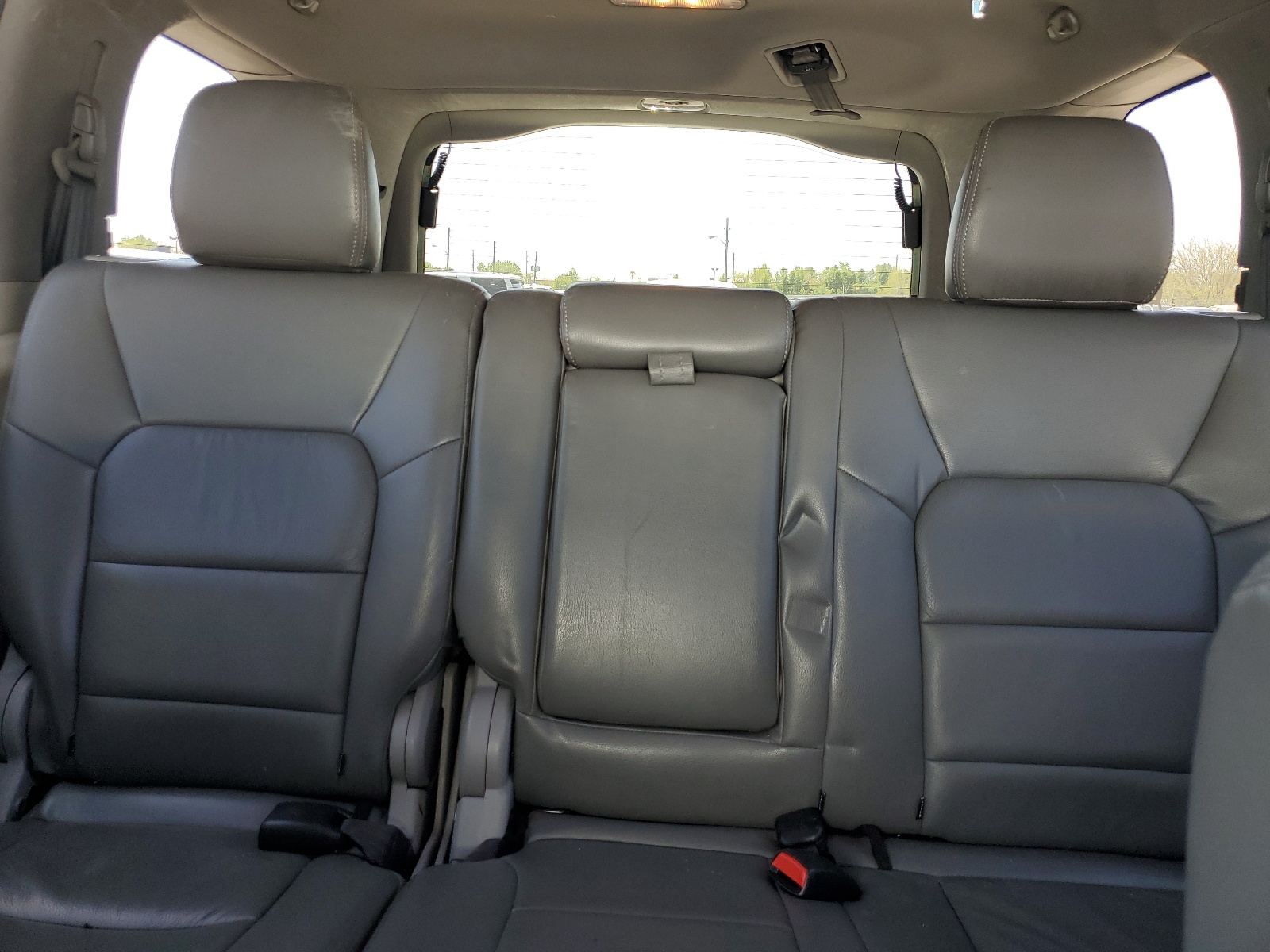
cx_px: 635
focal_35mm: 26
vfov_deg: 53.1
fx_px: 954
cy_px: 476
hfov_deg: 67.3
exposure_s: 1/145
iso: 50
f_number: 1.5
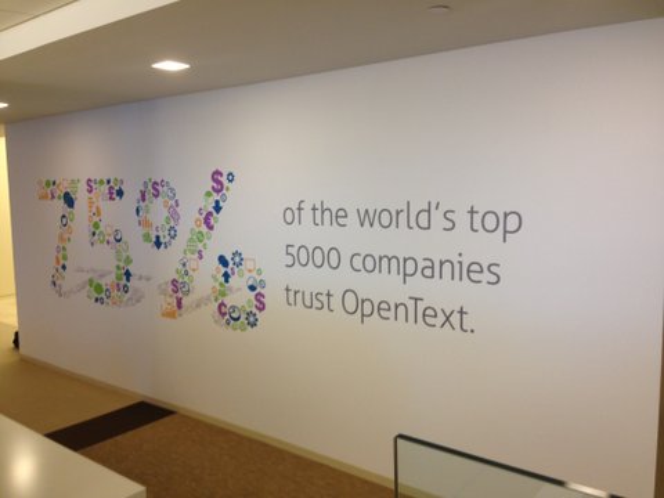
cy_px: 249
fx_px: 633
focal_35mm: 33
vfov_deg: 42.9
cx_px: 332
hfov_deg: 55.4
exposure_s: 1/20
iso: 50
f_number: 2.4
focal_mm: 4.12
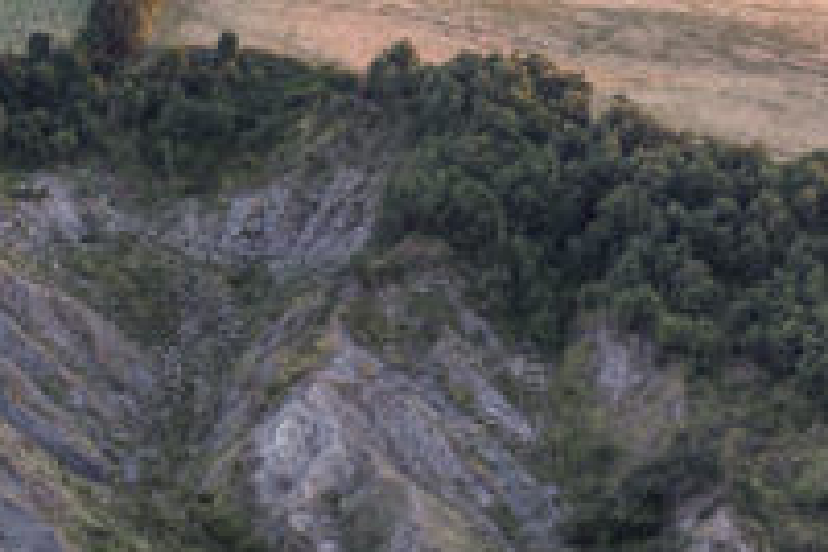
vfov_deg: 6.7
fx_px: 4738
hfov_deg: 10.0
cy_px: 68
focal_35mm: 206
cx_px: 173
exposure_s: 1/25
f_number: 3.6
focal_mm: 67.1
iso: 200
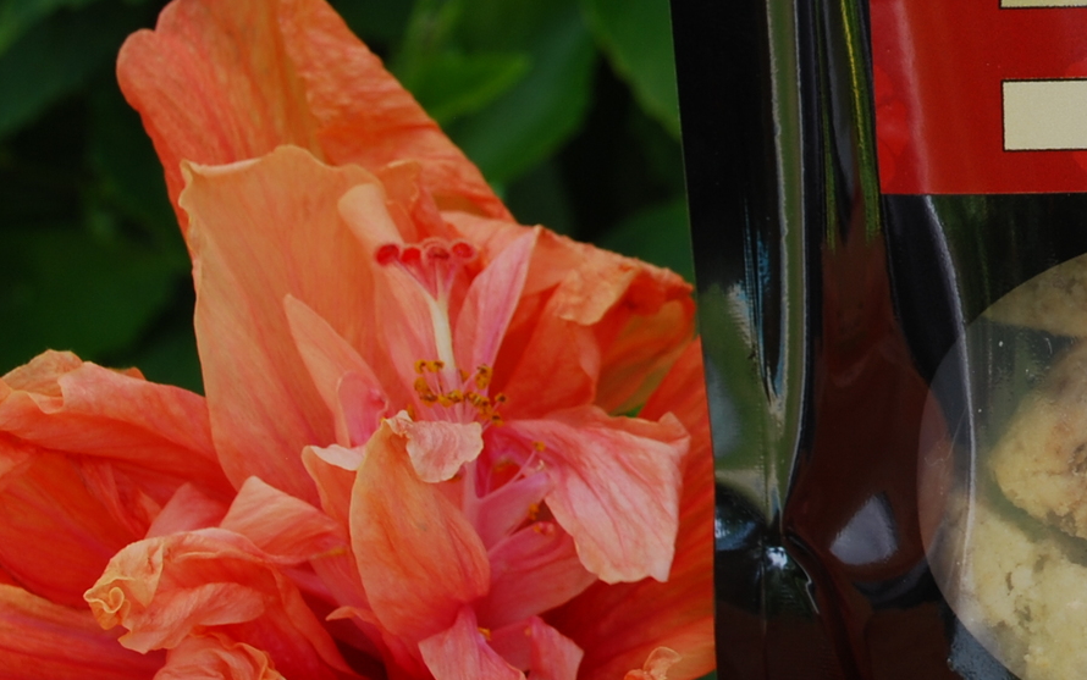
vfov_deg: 8.7
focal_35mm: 150
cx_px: 1242
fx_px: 4458
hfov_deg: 13.6
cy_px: 92
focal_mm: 35
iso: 100
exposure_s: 1/60
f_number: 8
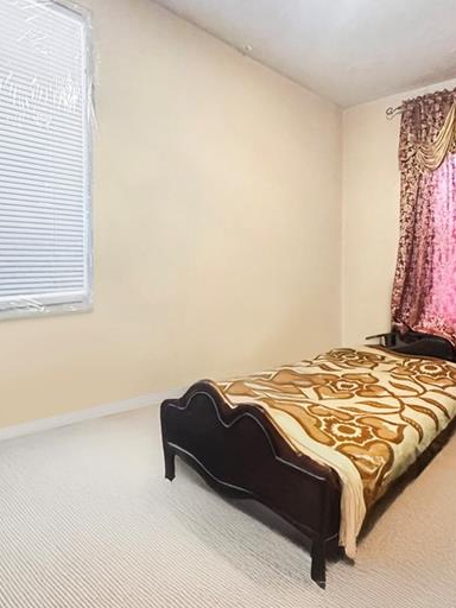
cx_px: 281
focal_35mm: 21
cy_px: 304
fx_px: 369
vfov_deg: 79.0
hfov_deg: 62.7
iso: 800
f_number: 2.2
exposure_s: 1/60
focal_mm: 2.22
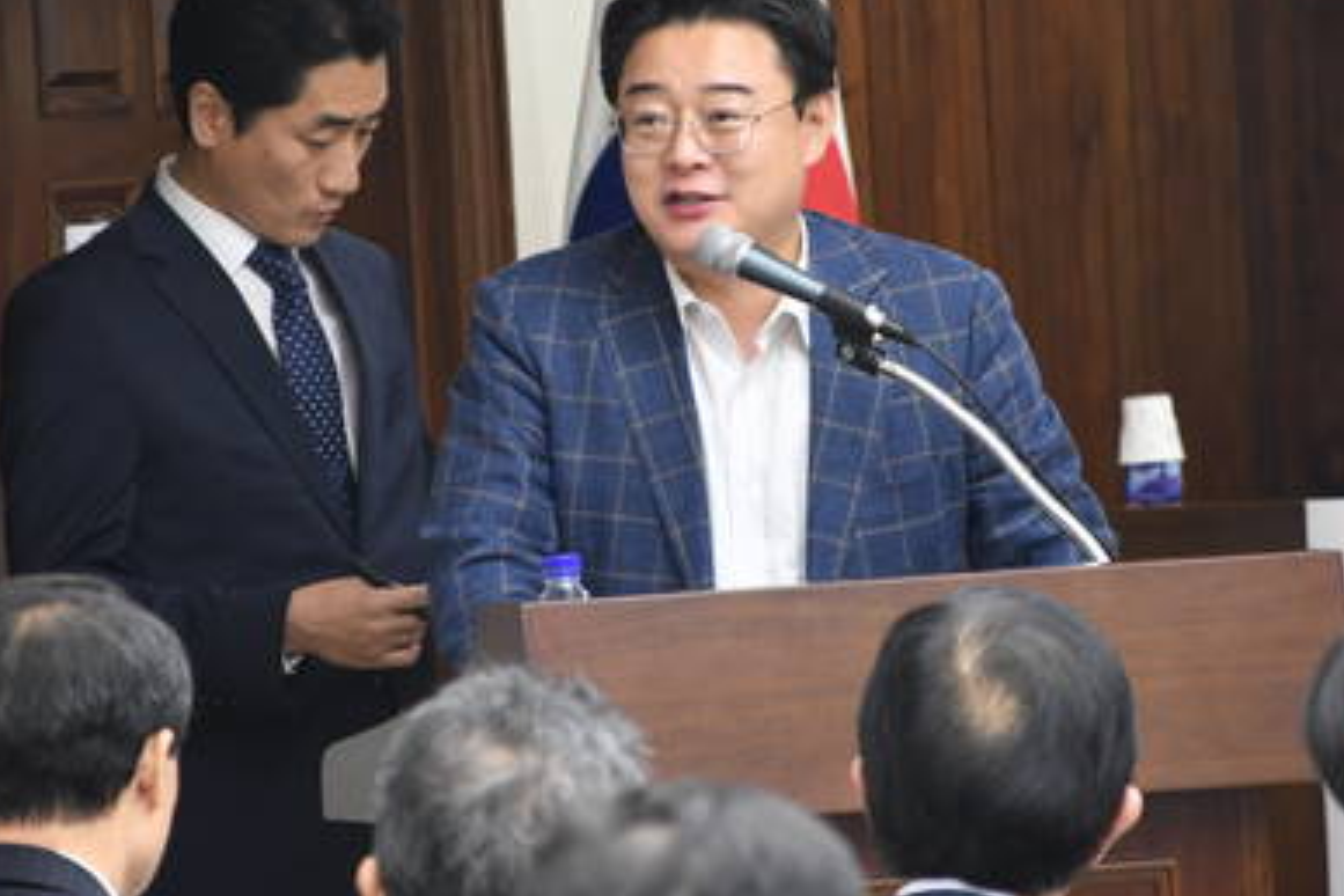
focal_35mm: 450
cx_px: 688
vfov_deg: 3.1
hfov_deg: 4.6
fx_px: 16799
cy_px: 266
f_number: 6.3
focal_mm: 200
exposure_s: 1/60
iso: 1600
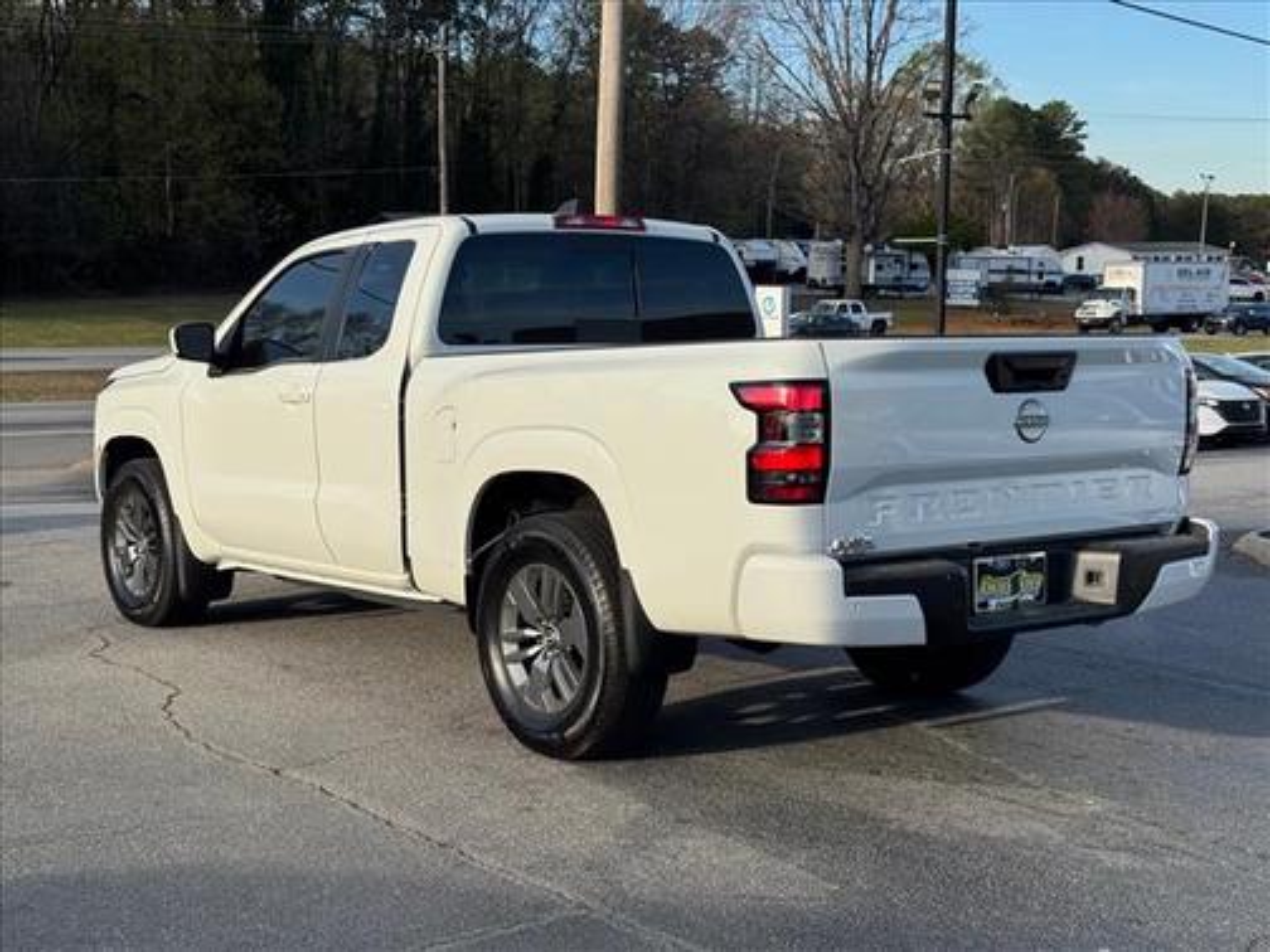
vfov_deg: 30.3
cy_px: 476
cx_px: 635
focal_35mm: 48
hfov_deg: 39.7
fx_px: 1761
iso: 64
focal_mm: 6.76
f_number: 1.78
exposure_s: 1/4049
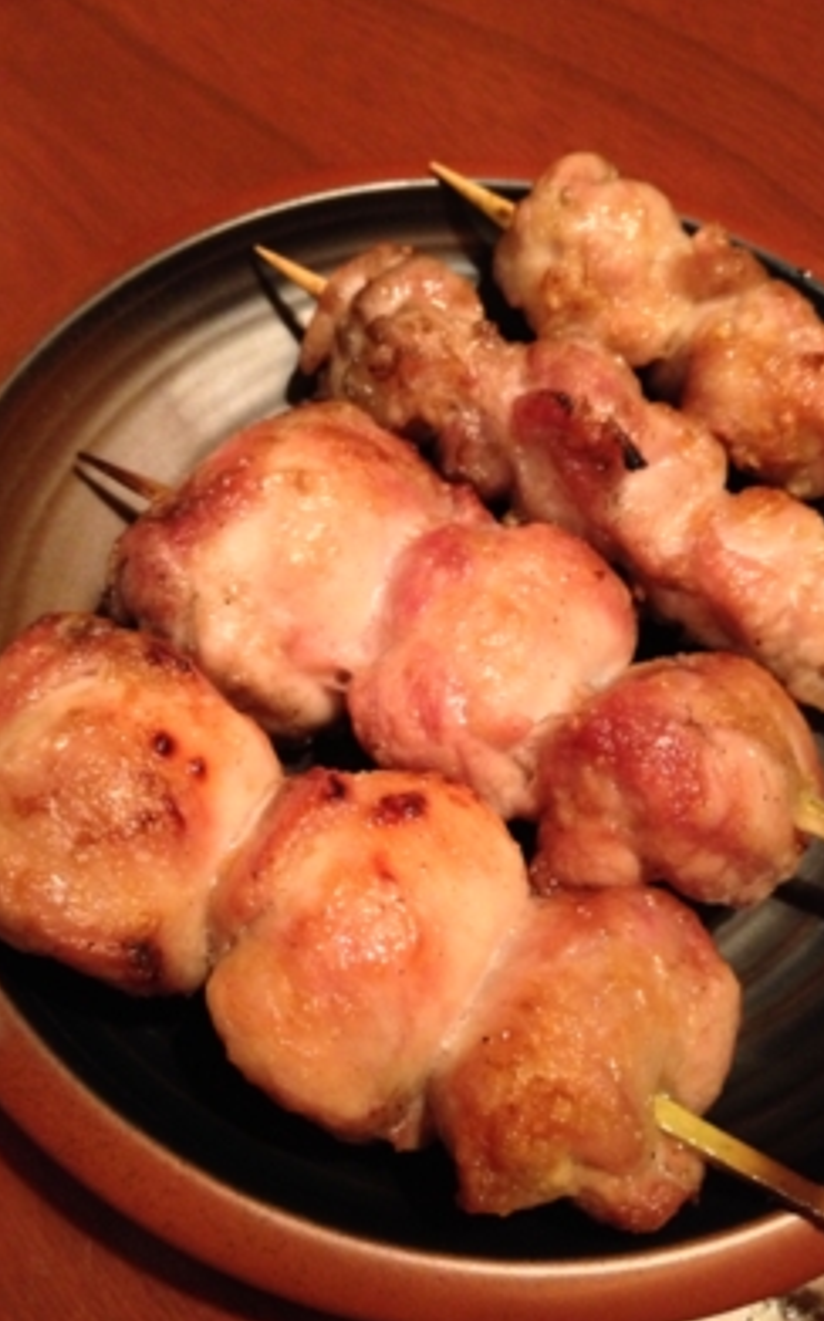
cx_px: 419
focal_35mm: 38
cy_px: 659
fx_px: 1367
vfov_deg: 51.6
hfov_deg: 33.5
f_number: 2.4
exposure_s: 1/15
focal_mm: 4.28
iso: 640
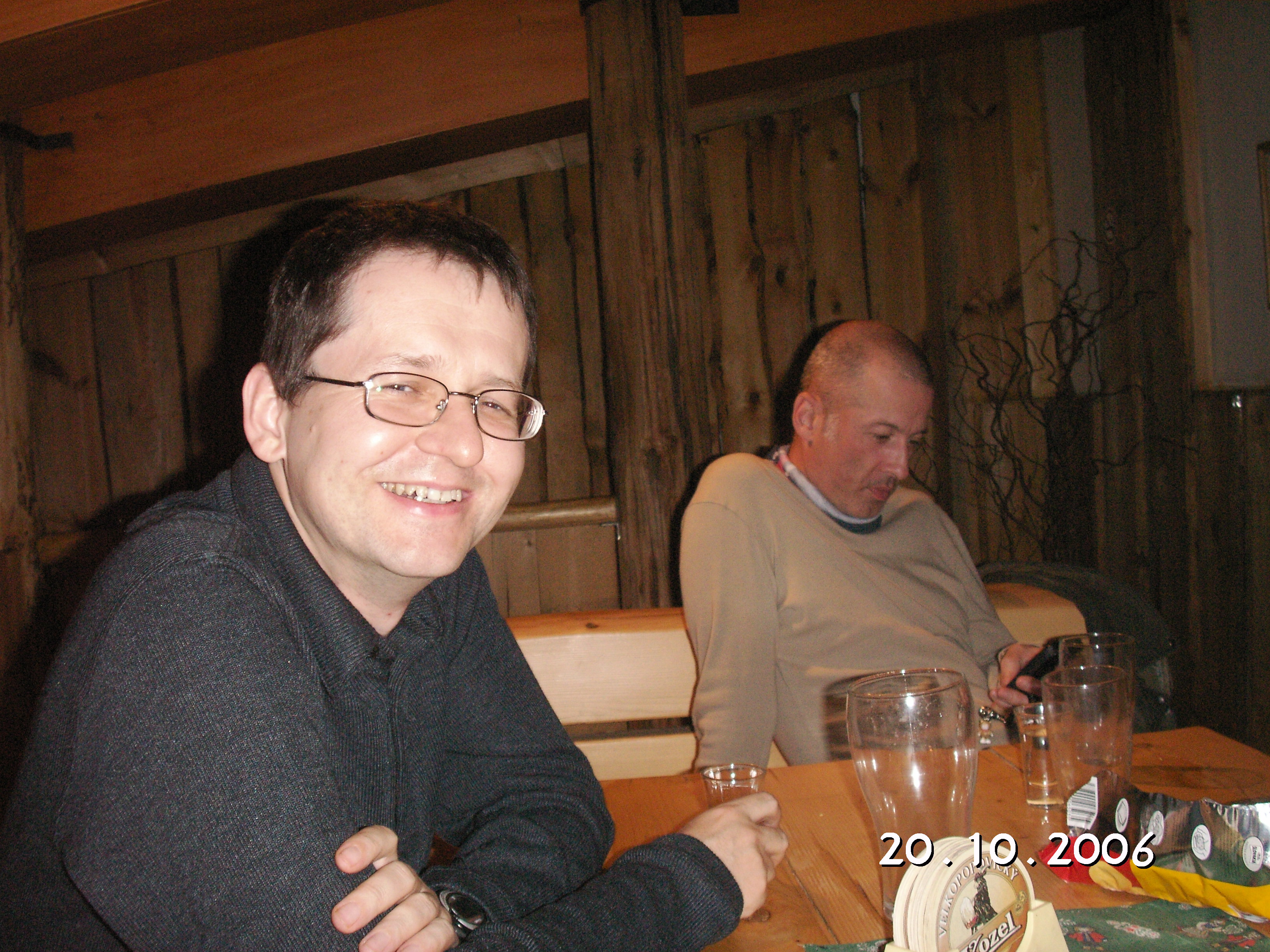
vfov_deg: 38.7
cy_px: 476
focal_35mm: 37
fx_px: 1357
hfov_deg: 50.1
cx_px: 635
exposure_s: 1/40
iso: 160
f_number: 3.5
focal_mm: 7.7
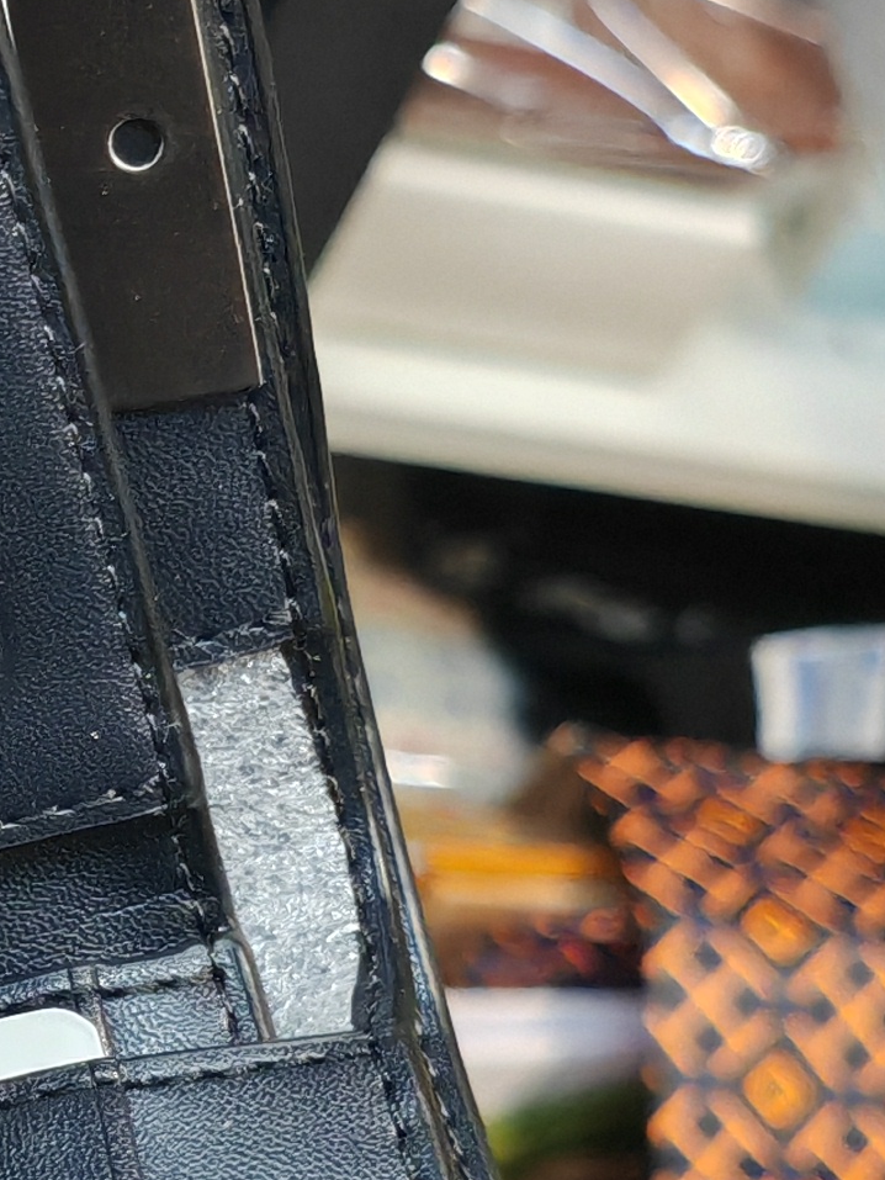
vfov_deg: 18.3
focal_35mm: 107
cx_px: -237
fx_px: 3647
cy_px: 761
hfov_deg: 13.4
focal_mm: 5.3
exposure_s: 1/490
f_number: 1.9
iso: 400
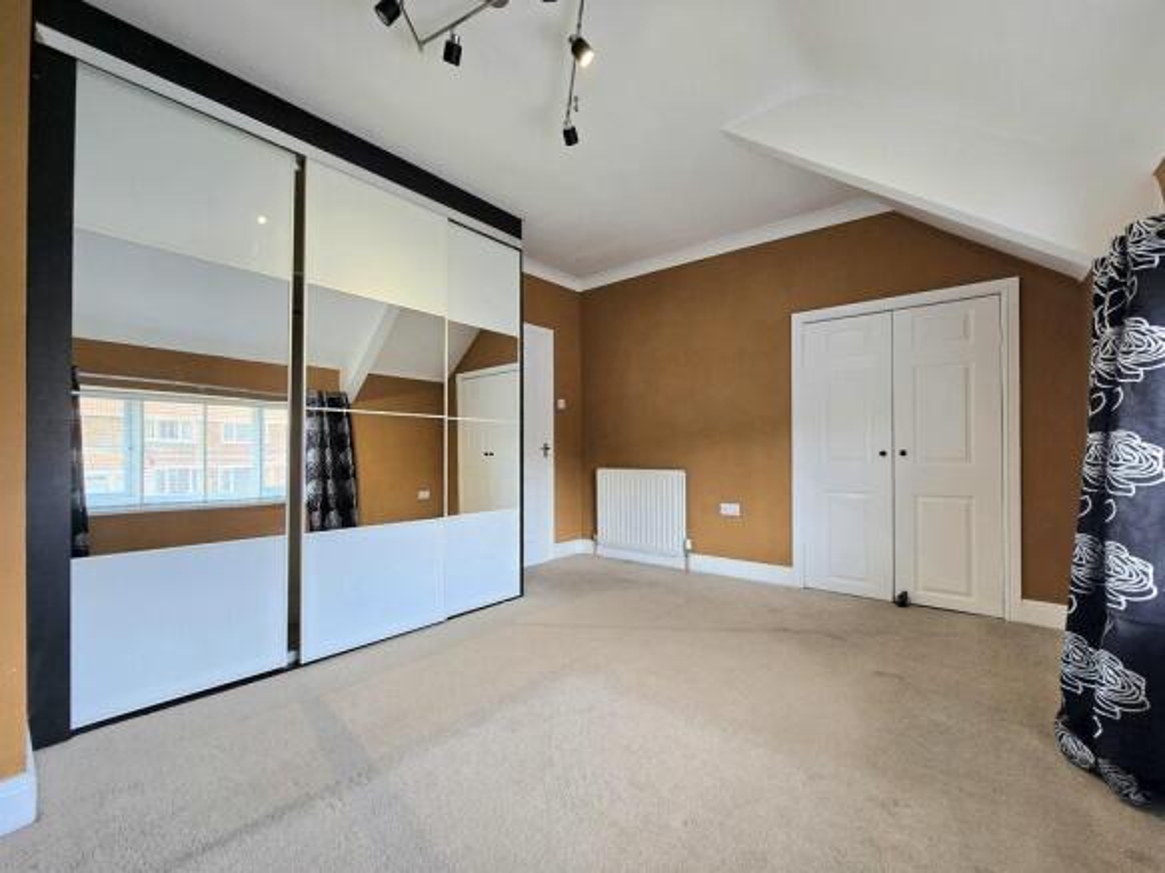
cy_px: 436
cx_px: 582
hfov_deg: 106.2
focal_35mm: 13
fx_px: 437
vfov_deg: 89.9
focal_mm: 2.2
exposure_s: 1/50
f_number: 2.2
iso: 80
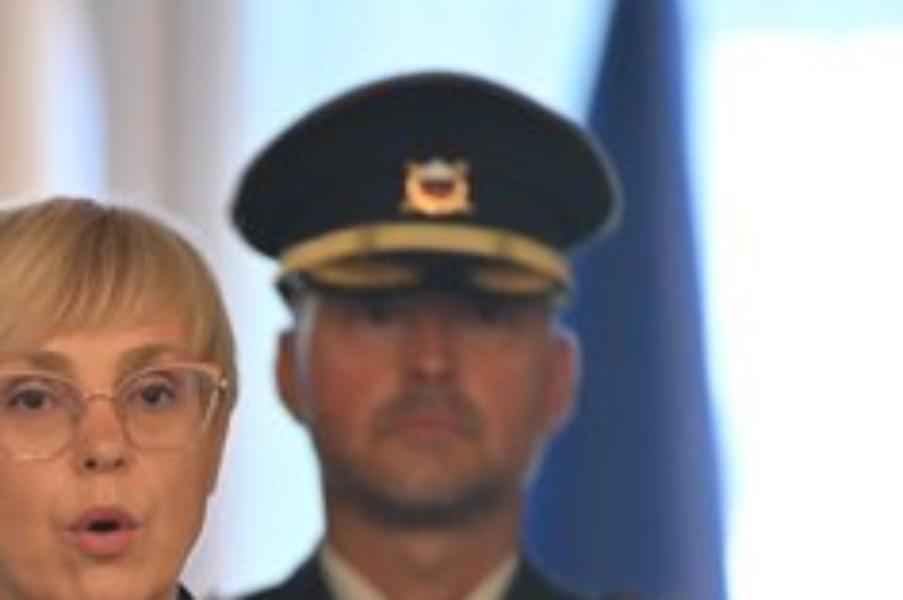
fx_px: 26569
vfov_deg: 1.3
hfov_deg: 1.9
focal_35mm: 1060
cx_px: 61
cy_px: 587
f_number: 5.6
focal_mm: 500
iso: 5000
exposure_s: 1/200
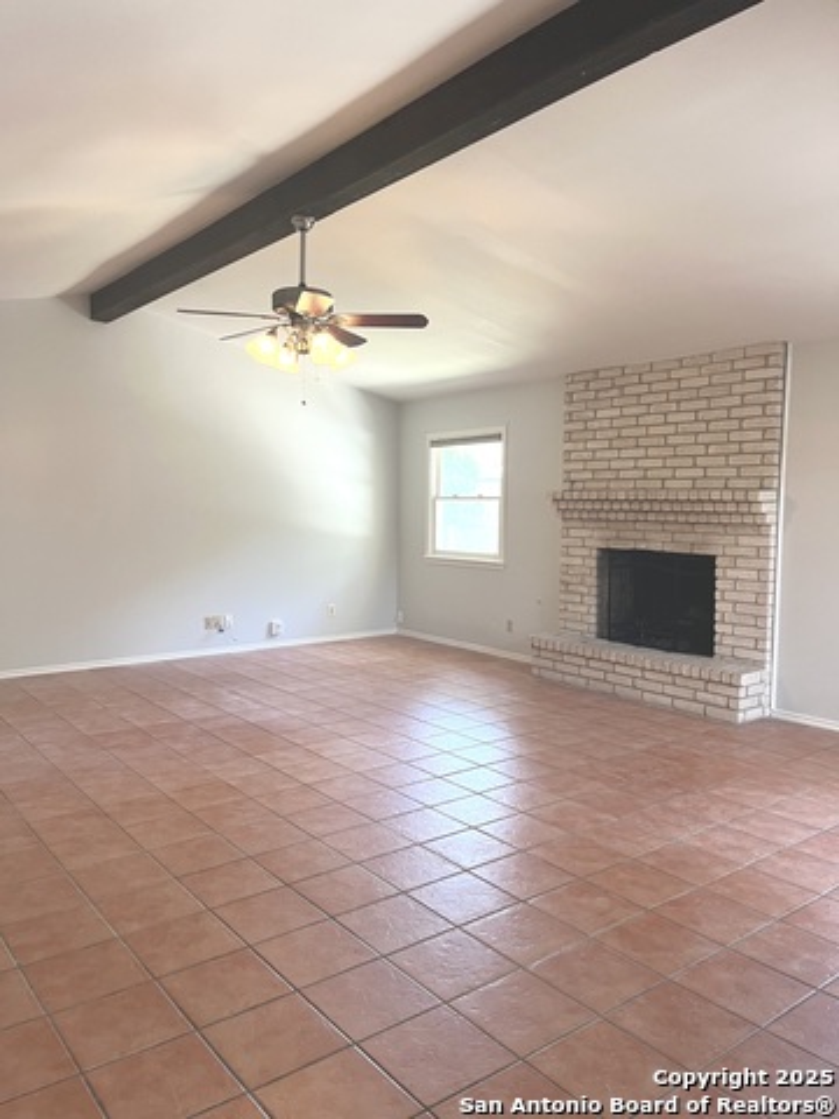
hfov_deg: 53.1
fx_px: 840
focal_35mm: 26
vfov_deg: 67.3
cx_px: 420
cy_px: 560
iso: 100
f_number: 1.6
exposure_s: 1/60
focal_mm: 5.1
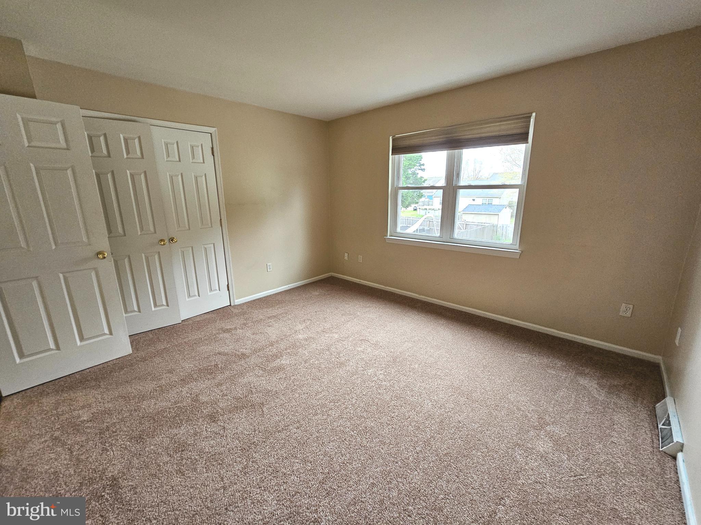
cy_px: 262
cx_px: 350
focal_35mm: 13
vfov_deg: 89.9
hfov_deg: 106.2
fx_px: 263
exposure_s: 1/40
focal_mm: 2.2
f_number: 2.2
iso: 400
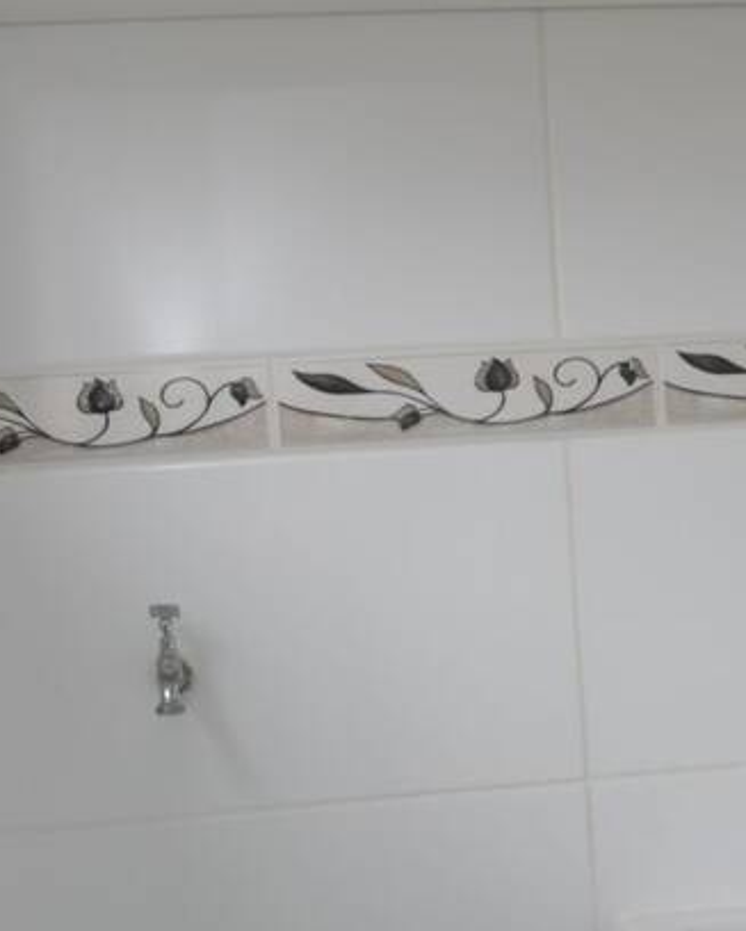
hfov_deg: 22.1
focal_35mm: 67
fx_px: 1847
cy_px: 529
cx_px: 712
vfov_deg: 28.3
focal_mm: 18
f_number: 4.5
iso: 400
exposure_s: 1/200
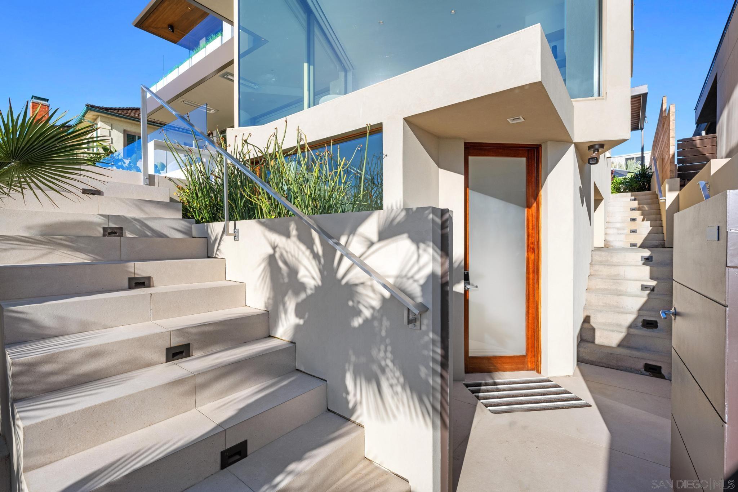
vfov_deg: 73.7
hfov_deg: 96.7
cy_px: 246
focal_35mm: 16
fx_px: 328
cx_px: 369
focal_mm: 16
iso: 400
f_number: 8
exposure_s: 1/800
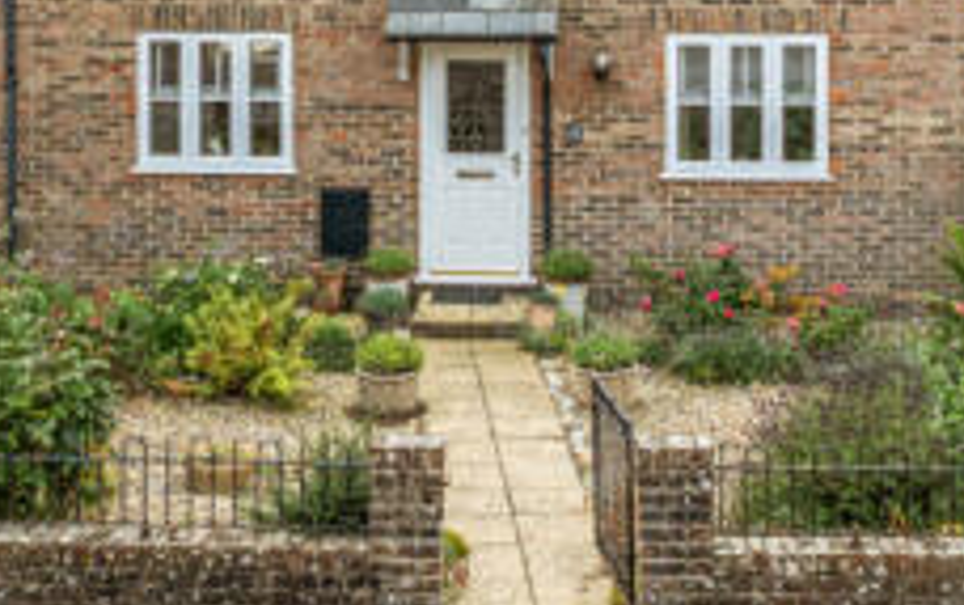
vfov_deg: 18.8
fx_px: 1709
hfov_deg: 31.5
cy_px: -146
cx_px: 463
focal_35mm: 65
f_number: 2.8
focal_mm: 12.29
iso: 140
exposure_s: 1/640
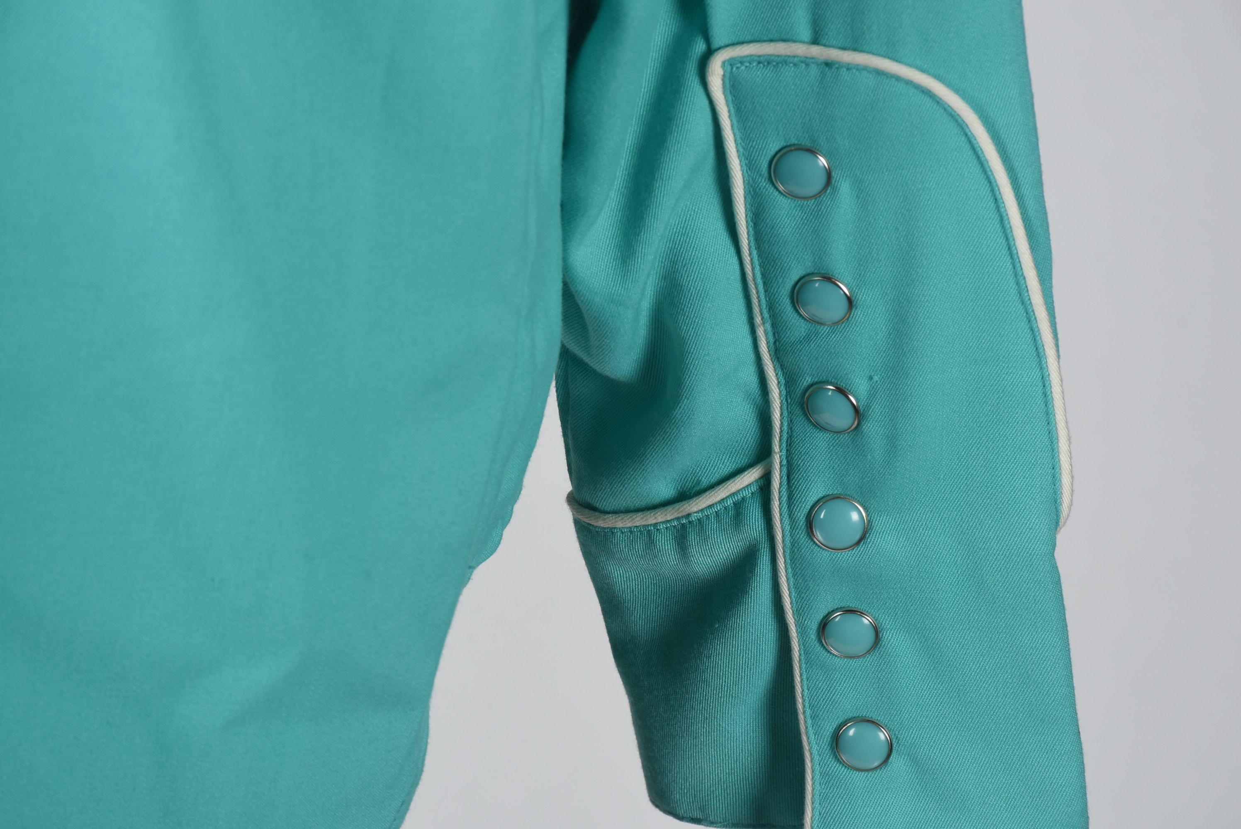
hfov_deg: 9.8
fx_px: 7245
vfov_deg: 6.6
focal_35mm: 210
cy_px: 414
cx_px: 620
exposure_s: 1/125
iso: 200
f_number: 13
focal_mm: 140
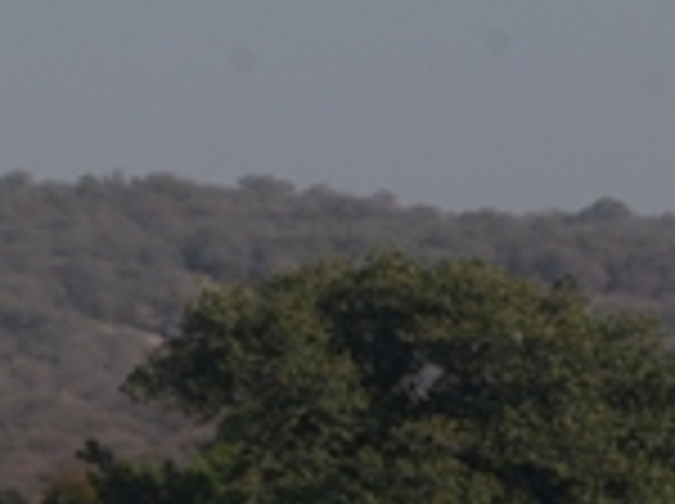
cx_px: -36
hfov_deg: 3.6
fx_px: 10766
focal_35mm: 553
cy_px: 873
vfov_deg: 2.7
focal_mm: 72
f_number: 14
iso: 100
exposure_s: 1/100
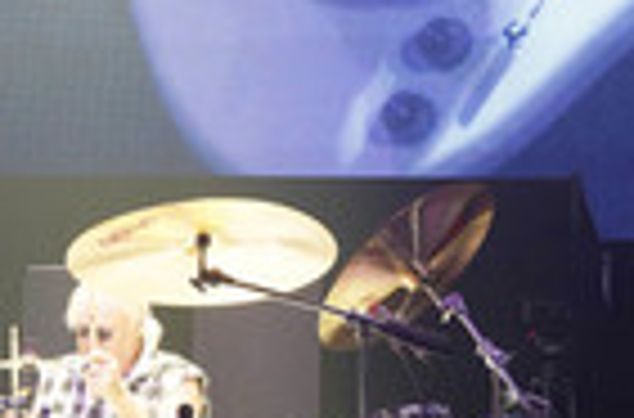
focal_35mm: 138
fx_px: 2422
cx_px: 758
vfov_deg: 9.8
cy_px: 76
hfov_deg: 14.4
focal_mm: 43
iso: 1600
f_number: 5.6
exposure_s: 1/400
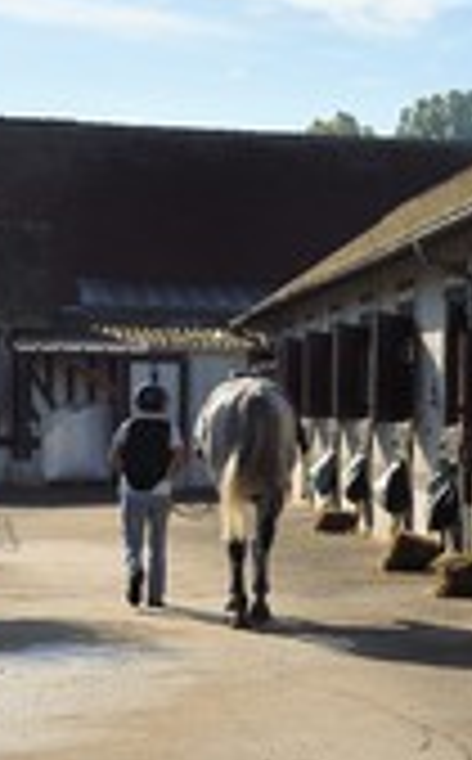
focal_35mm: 127
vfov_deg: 16.5
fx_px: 2625
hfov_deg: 9.7
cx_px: 877
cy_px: 432
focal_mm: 50
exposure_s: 1/400
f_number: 10
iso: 200
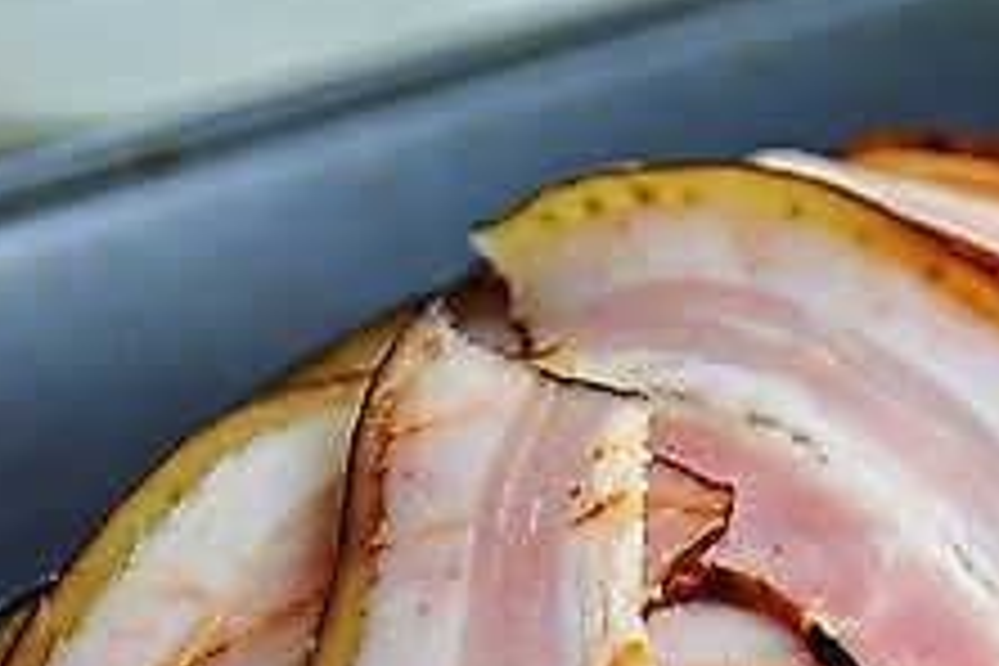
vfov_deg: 10.3
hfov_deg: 15.4
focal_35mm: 130
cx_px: 1098
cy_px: 868
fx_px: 3607
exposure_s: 1/30
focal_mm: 32
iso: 50
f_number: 3.5
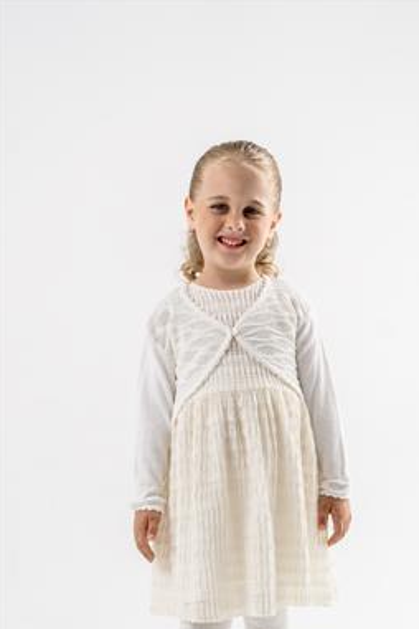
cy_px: 345
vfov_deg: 26.0
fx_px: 1362
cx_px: 227
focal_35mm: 78
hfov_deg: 17.5
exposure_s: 1/400
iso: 250
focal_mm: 70
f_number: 3.2
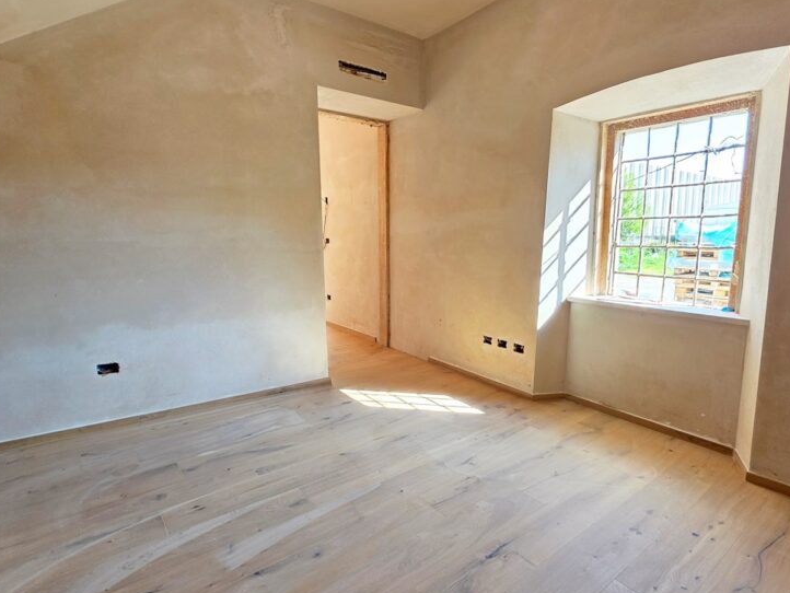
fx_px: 411
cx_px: 448
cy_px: 300
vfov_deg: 71.6
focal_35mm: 18
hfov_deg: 87.2
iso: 64
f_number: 1.9
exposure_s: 1/100
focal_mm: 2.2
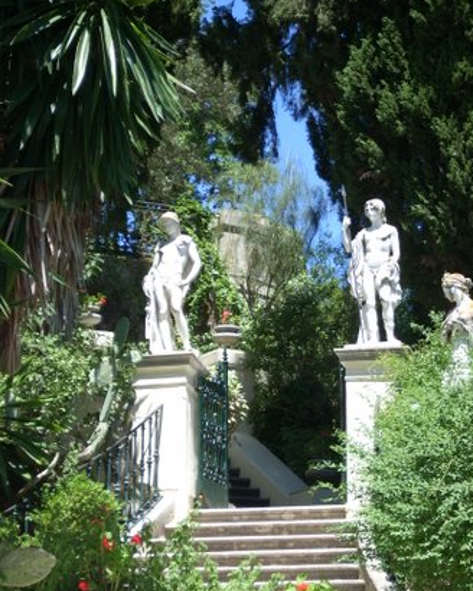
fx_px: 2257
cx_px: 251
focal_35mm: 129
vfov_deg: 14.9
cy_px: 339
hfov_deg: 12.0
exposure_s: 1/177
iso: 64
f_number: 5.2
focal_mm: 18.6
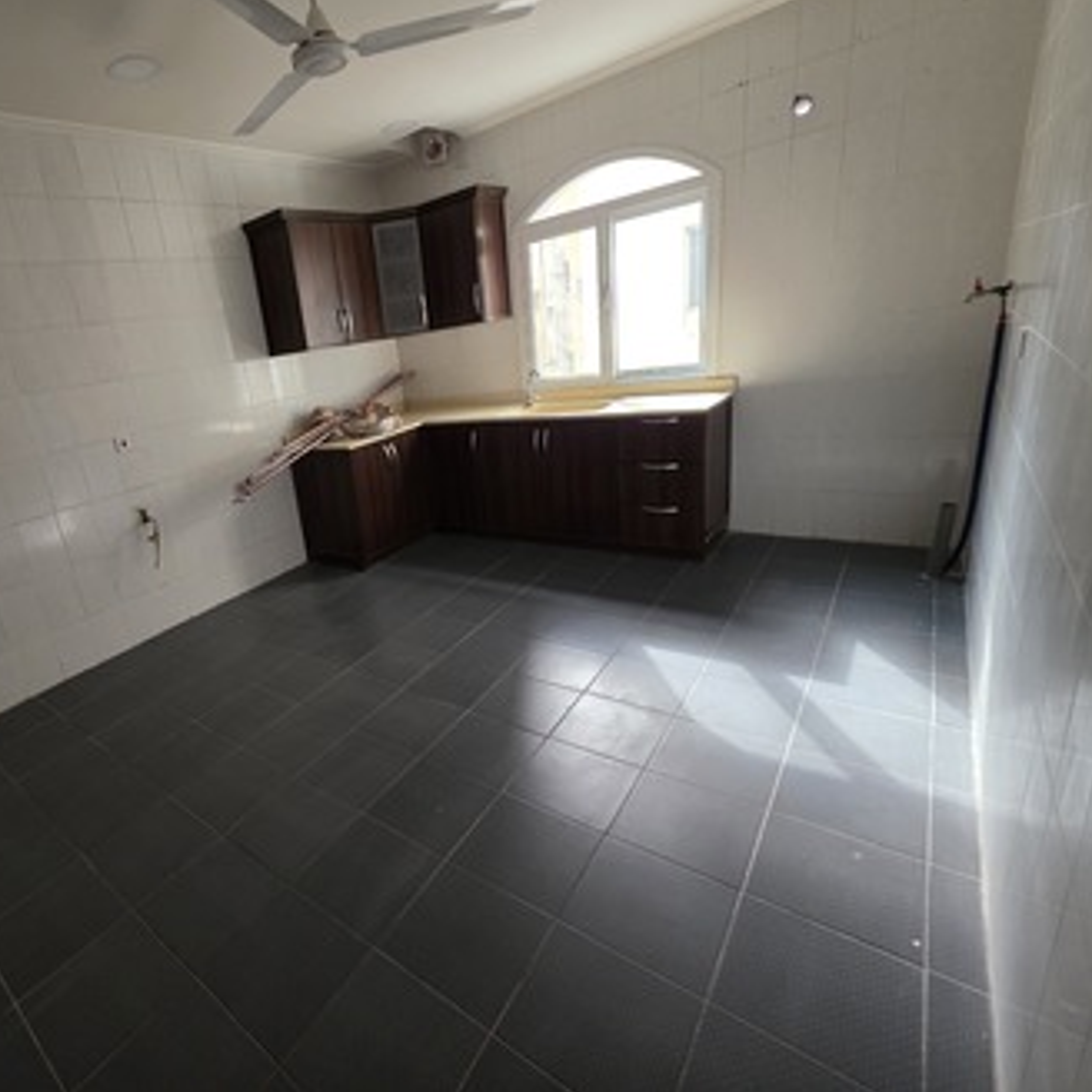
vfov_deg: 87.4
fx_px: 571
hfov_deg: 83.5
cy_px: 531
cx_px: 338
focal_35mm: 16
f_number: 1.9
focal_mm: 2.2
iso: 250
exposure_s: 1/60
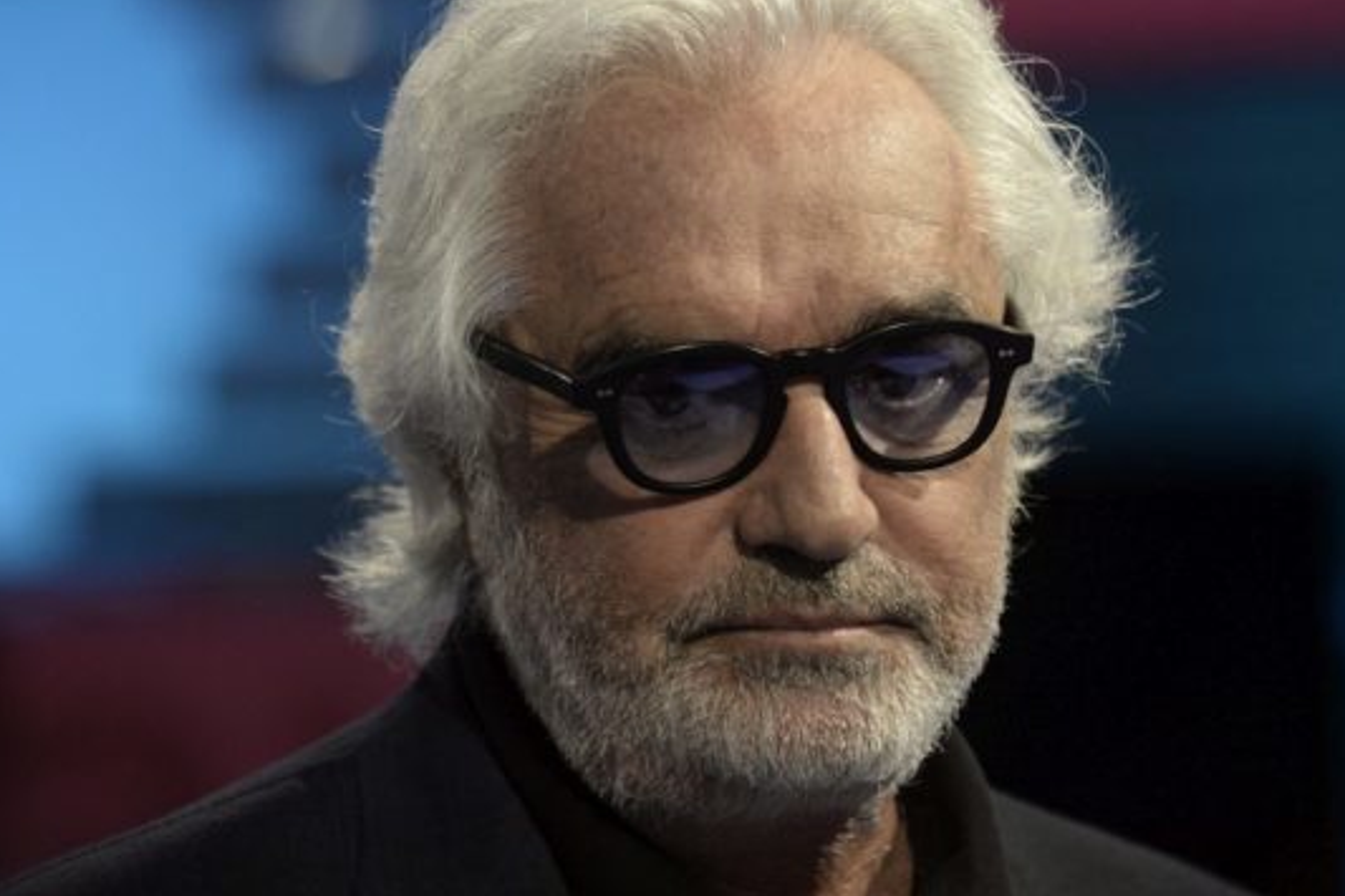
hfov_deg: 9.3
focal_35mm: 222
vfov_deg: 6.2
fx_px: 8291
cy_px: 392
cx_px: 737
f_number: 4
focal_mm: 170
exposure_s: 1/400
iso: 2000
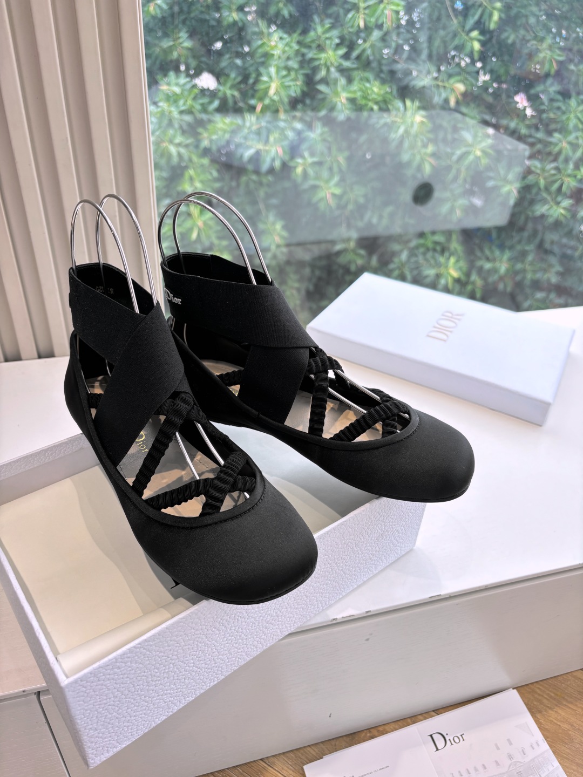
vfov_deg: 67.3
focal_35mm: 26
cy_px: 388
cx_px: 292
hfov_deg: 53.1
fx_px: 584
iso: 50
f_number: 1.6
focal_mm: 5.96
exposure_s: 1/166
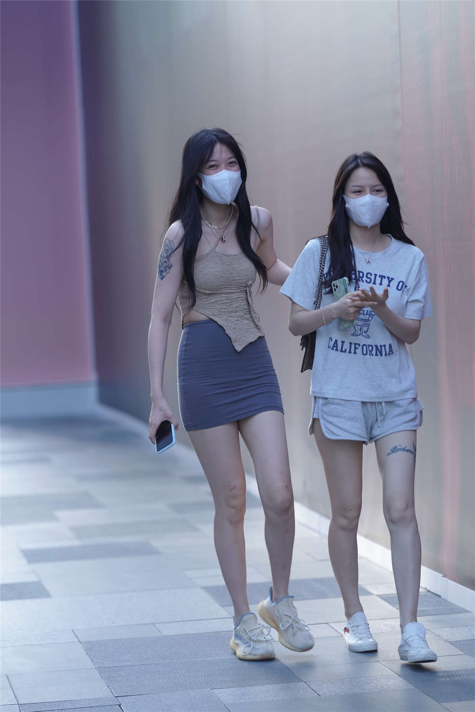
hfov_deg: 10.2
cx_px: 238
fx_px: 2672
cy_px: 356
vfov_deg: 15.2
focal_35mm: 135
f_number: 2.8
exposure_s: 1/400
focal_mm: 135
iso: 500
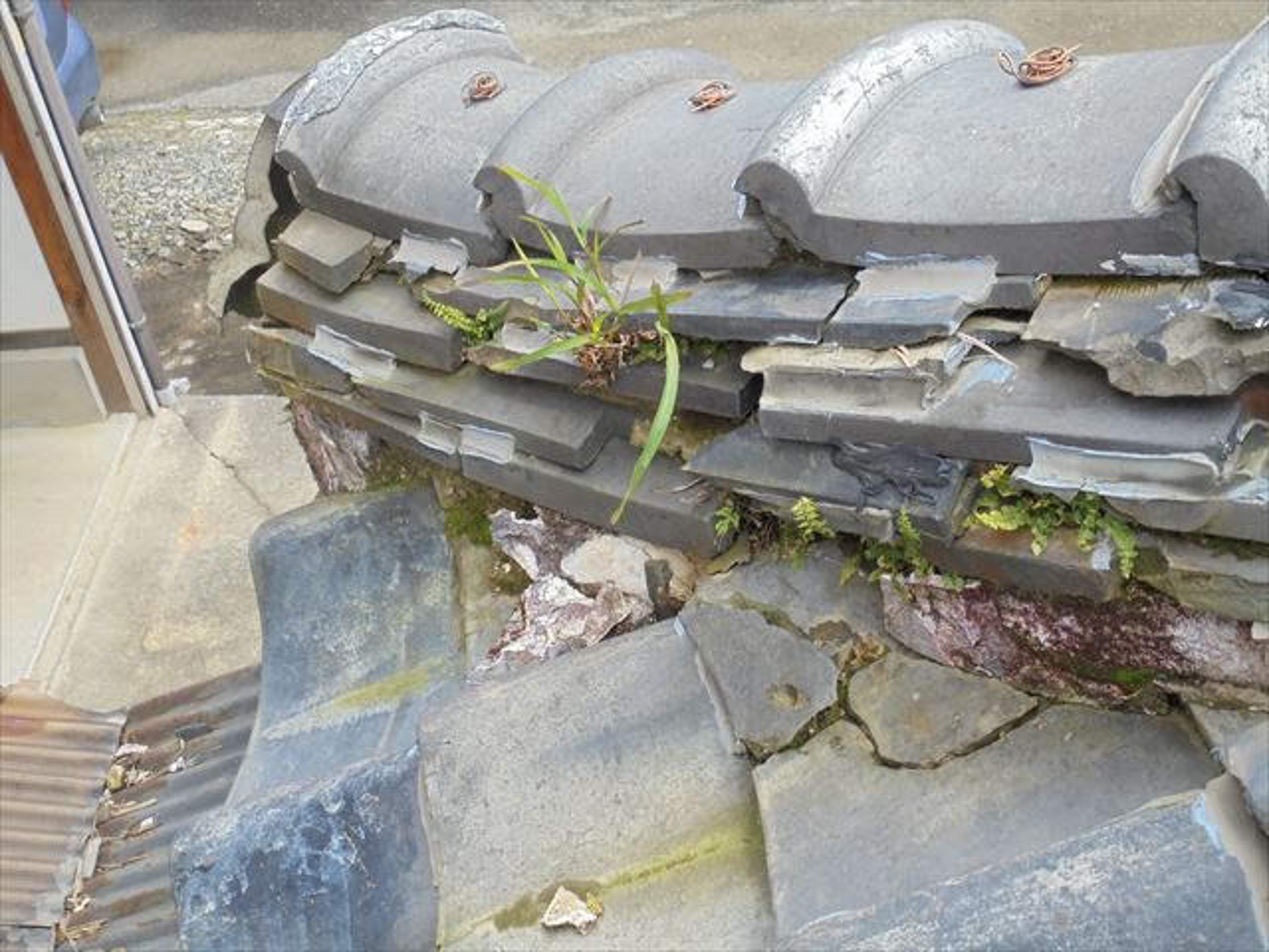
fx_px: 1576
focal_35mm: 43
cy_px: 476
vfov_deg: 33.6
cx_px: 634
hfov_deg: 43.9
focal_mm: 7.8
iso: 100
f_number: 4.5
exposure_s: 1/40
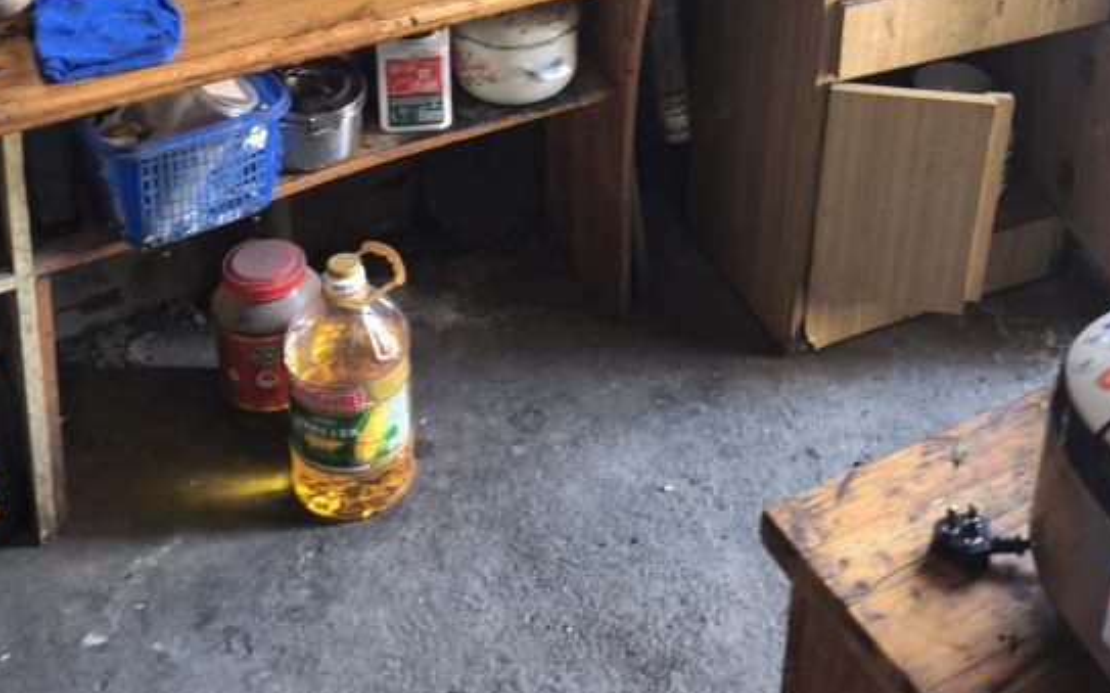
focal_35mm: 50
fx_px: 1512
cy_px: -132
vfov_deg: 23.6
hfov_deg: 40.3
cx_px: 599
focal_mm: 6.98
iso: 640
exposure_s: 1/100
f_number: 1.4
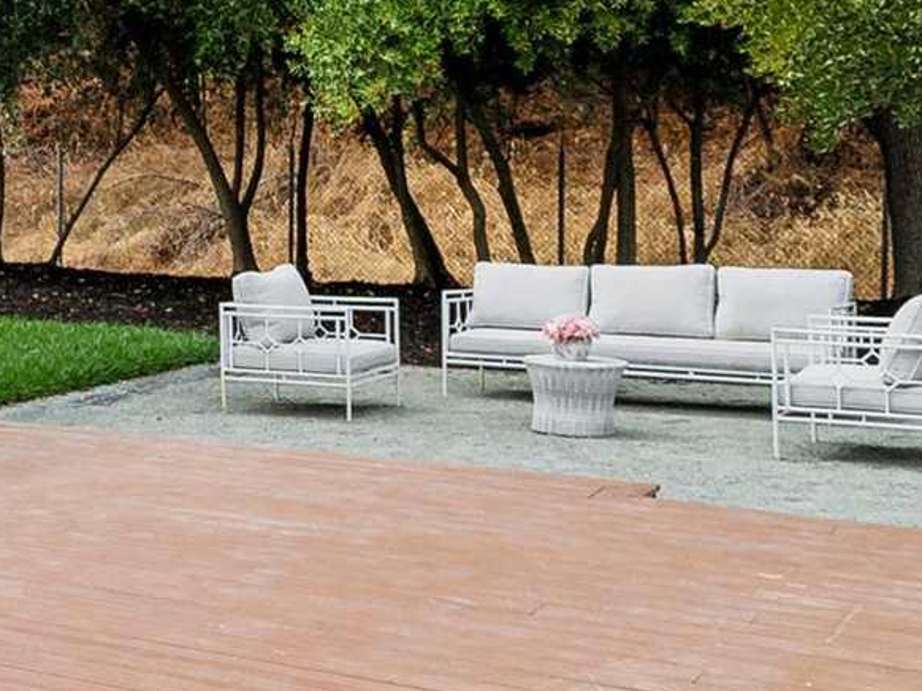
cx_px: -540
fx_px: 1757
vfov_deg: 22.2
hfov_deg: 22.7
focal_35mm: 66
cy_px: 254
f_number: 5.6
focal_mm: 13
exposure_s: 1/400
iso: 100
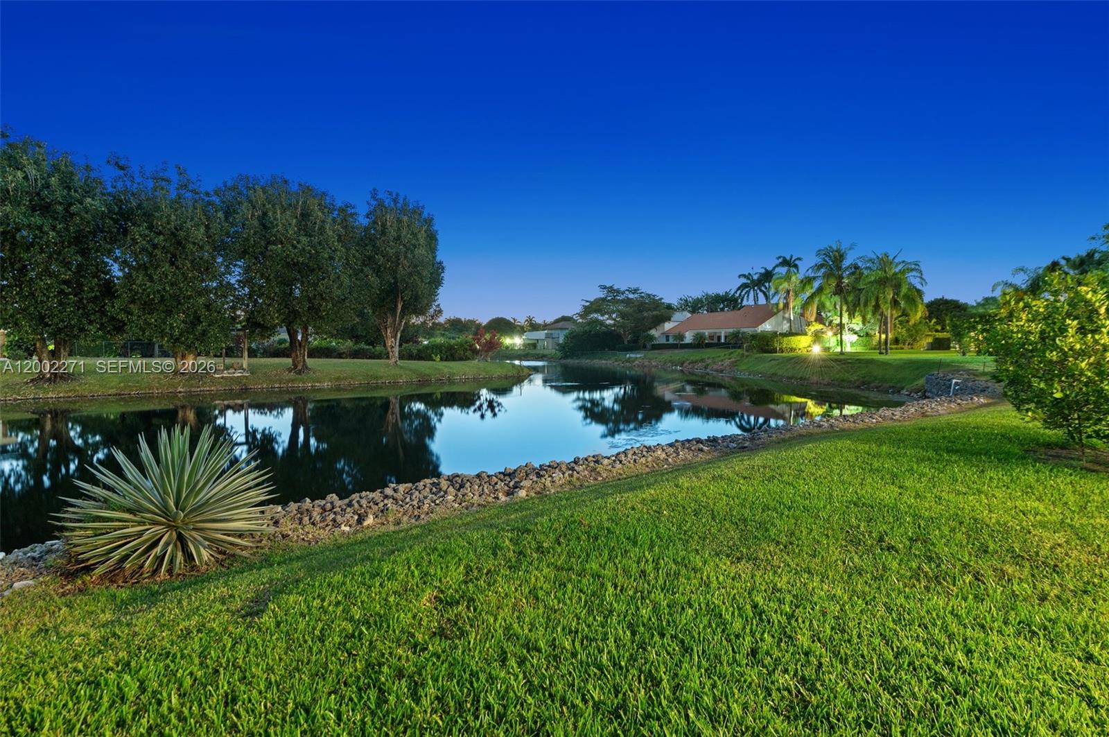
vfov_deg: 73.6
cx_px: 554
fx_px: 492
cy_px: 368
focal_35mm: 16
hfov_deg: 96.8
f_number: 8
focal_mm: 16
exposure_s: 20
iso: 200
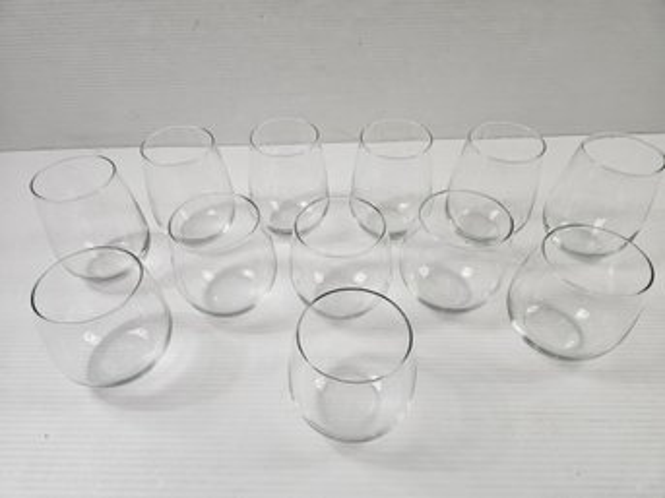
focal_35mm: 23
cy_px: 249
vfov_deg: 58.8
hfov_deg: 73.9
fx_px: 442
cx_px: 332
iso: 80
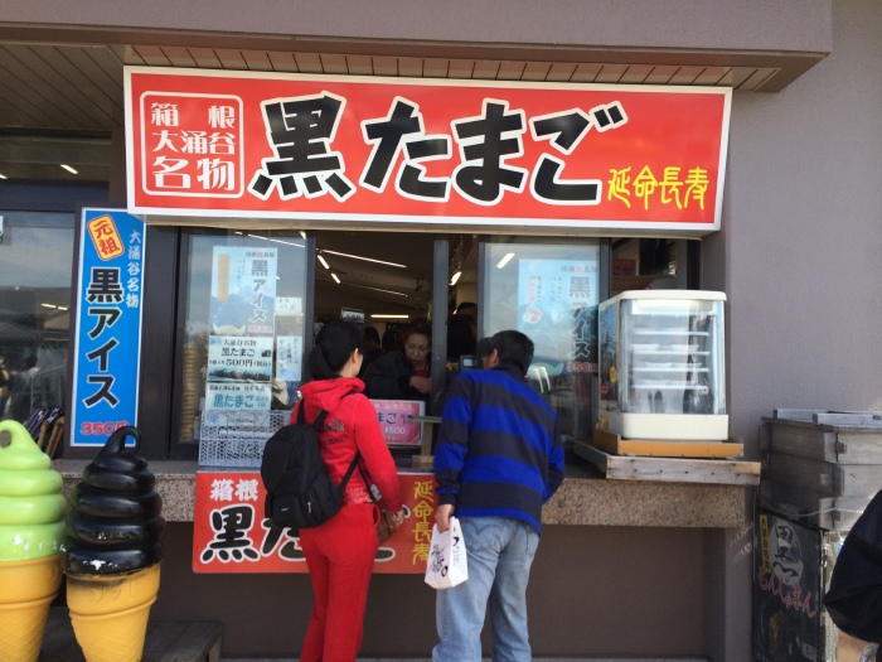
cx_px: 441
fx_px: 764
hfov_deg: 60.0
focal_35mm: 30
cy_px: 331
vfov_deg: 46.8
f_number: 2.2
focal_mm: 4.12
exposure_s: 1/604
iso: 32
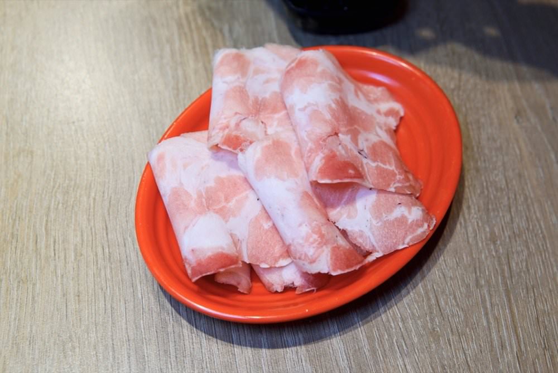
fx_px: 698
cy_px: 186
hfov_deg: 43.6
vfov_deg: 29.9
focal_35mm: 45
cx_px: 279
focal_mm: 30
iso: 200
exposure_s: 1/60
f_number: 4
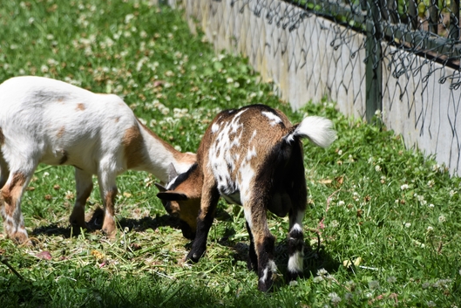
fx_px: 2723
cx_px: 211
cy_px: 155
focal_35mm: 213
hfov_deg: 9.7
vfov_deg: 6.5
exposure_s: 1/500
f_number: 6
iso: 100
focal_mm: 125
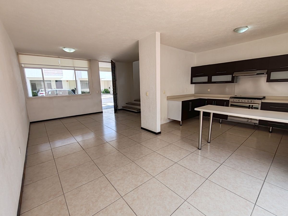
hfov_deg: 94.5
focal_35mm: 16
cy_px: 108
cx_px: 144
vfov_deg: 78.1
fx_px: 133
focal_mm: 1.96
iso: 50
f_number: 2.2
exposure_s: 1/280
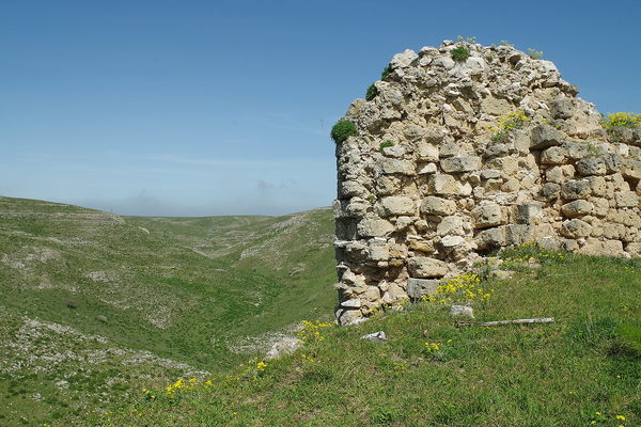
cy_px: 214
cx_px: 320
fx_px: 561
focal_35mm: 32
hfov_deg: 59.5
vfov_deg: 41.7
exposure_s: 1/125
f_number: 11
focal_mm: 21
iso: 100
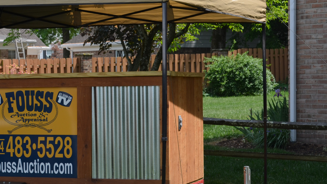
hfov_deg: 18.8
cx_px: 41
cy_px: 116
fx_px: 971
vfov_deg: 10.8
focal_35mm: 112
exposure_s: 1/250
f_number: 8
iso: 180
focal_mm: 40
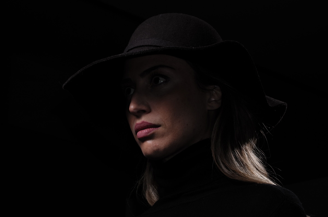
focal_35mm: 96
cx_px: 164
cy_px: 108
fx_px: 873
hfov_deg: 21.3
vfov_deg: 14.2
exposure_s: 1/160
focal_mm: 64
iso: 100
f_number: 11.3
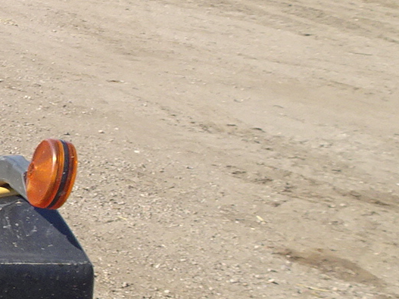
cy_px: 236
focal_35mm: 118
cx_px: -578
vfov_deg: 12.5
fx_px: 1360
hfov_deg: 12.7
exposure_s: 1/500
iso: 80
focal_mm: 4.1
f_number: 3.5
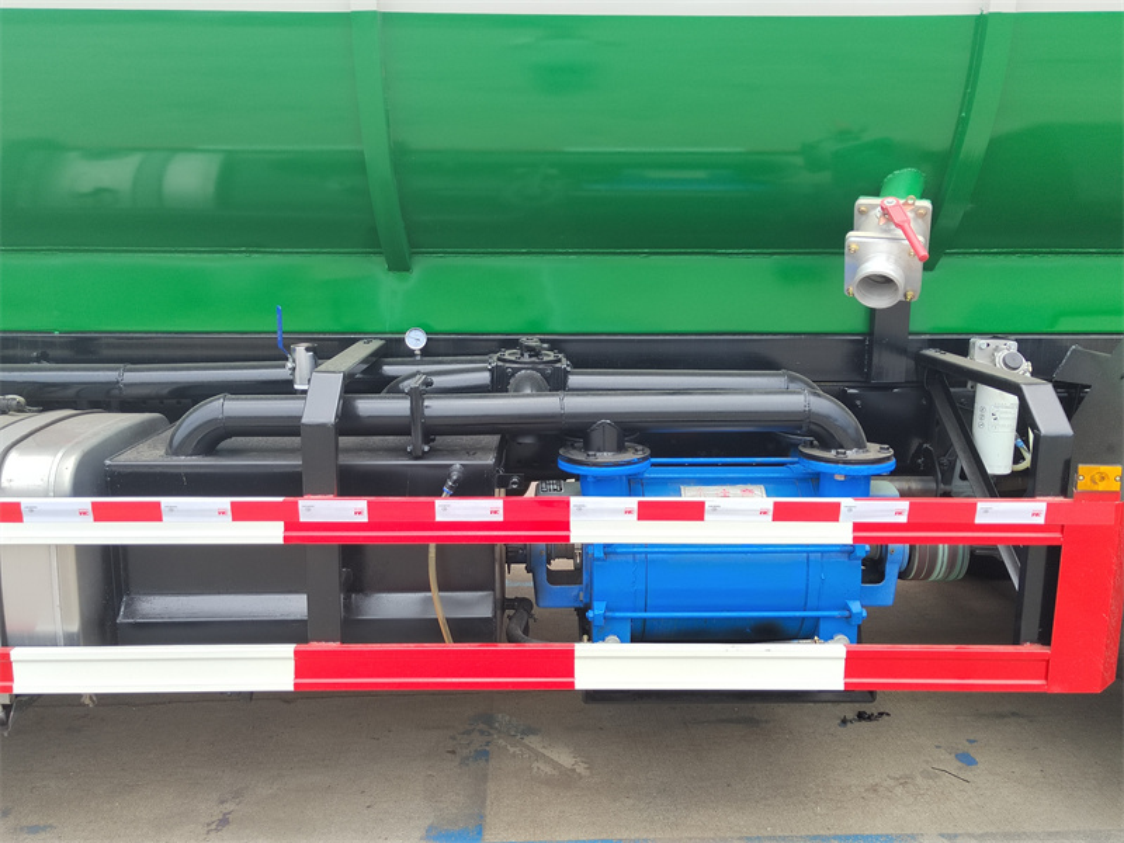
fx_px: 1007
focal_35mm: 31
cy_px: 422
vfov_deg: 45.4
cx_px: 562
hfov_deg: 58.4
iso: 234
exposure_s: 1/943
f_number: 1.9
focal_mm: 5.52
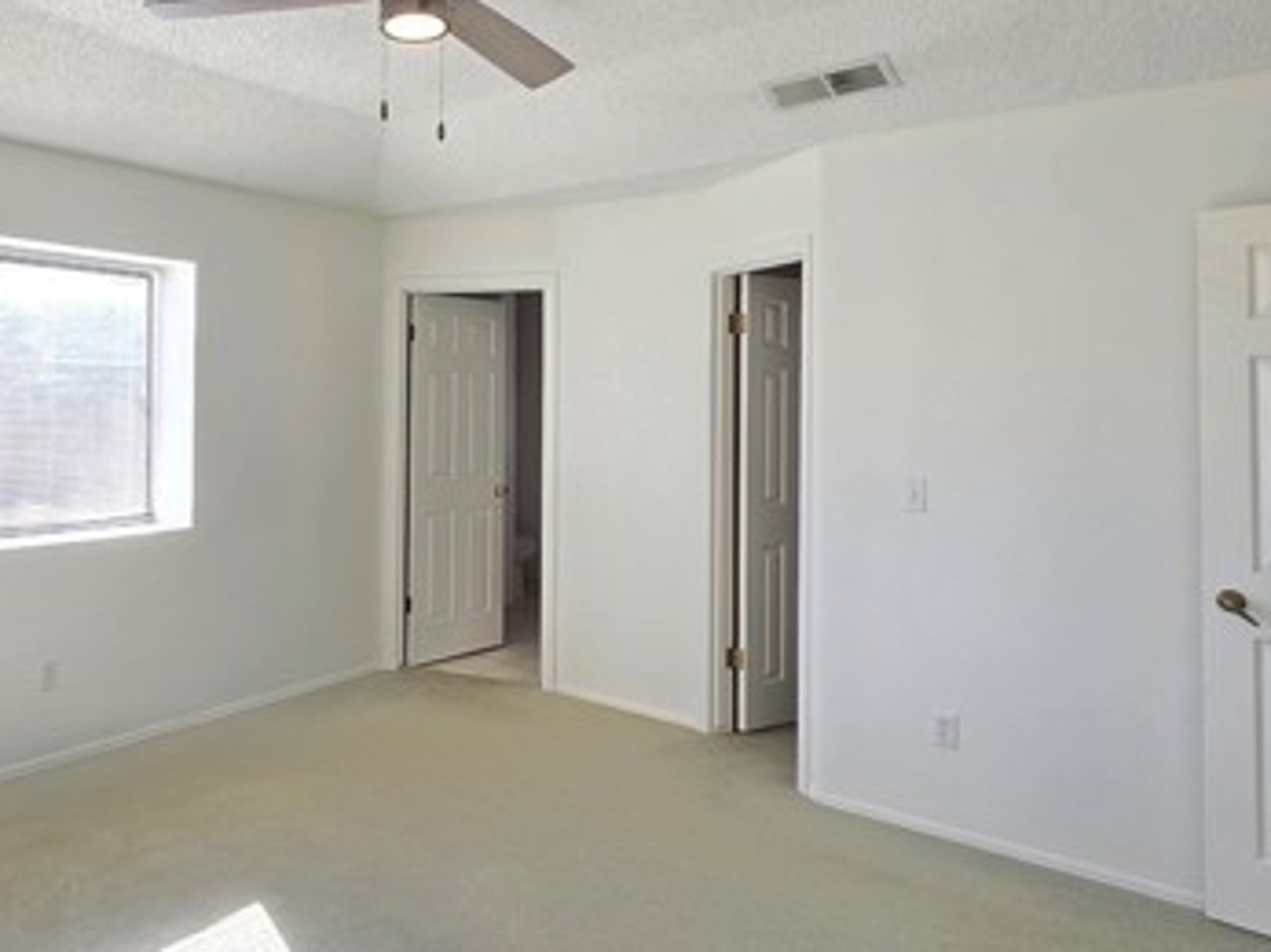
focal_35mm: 24
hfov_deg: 67.8
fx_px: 881
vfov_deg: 56.3
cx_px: 344
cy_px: 373
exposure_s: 1/120
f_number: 2.2
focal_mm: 2.2
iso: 50
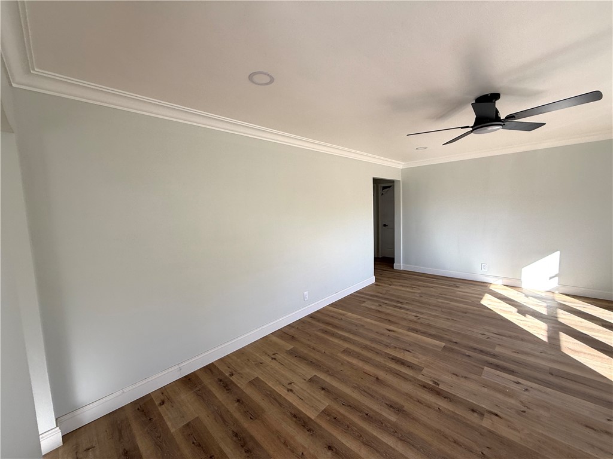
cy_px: 230
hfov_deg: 102.1
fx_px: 248
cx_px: 306
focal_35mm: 14
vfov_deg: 85.7
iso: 50
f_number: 2.2
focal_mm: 2.22
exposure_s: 1/158
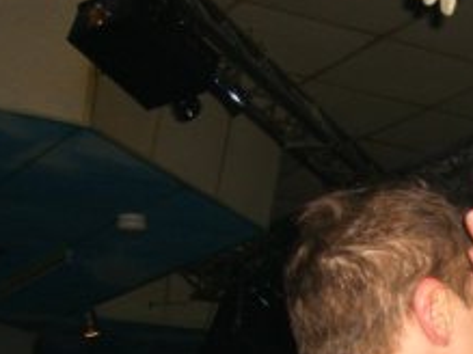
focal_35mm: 104
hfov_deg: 18.0
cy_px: 451
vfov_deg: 13.7
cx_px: 555
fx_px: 1420
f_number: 2.8
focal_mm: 7.9
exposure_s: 1/60
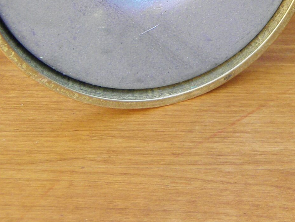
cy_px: -53
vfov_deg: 13.4
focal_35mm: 107
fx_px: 912
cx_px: 365
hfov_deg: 17.4
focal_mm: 7.1
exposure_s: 1/40
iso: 125
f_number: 3.8
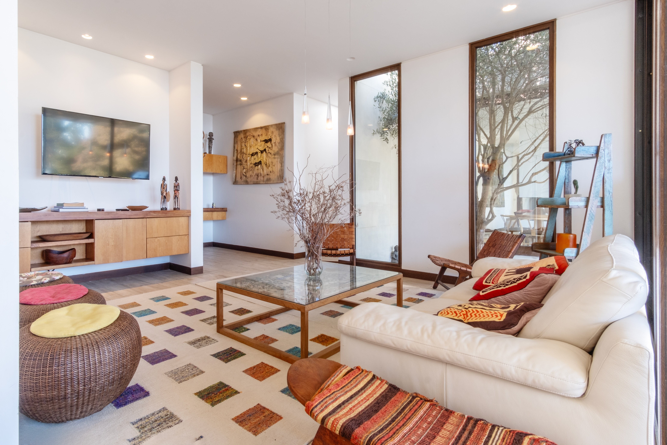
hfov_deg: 90.0
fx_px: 333
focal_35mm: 18
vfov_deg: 67.4
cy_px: 222
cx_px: 334
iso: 200
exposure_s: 1/2
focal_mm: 12
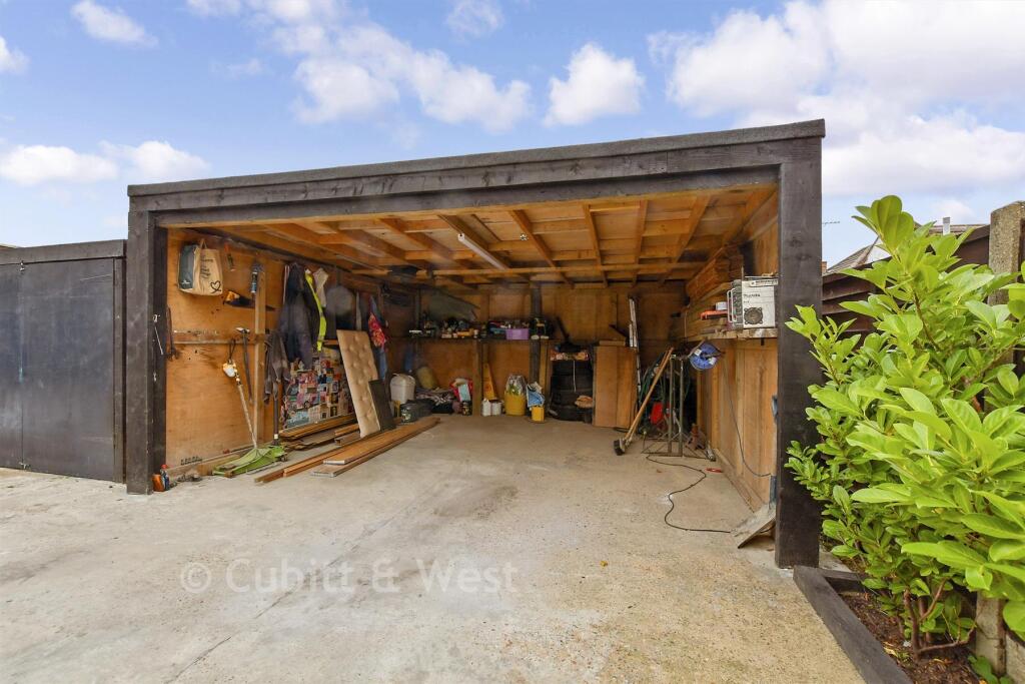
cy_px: 342
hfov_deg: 100.4
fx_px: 427
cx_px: 512
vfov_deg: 77.3
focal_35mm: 15
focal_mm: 10
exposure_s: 1/15
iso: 160
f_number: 8
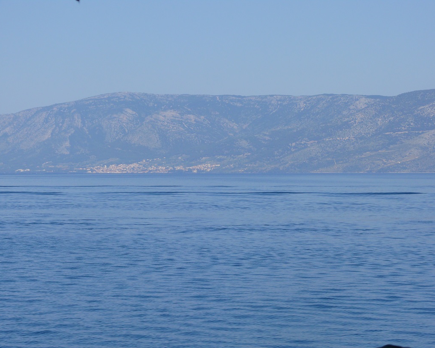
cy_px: 175
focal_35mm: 132
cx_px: 228
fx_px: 1699
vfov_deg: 11.7
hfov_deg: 14.6
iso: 100
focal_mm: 26.5
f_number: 7.1
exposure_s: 1/400
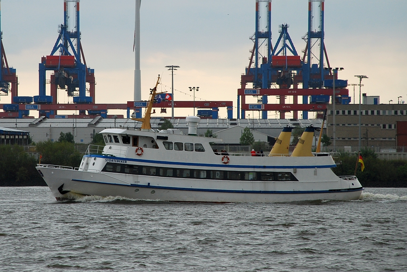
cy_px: 136
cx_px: 204
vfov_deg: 6.8
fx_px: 2292
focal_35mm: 202
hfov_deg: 10.1
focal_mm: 135
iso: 200
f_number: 6.3
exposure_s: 1/125
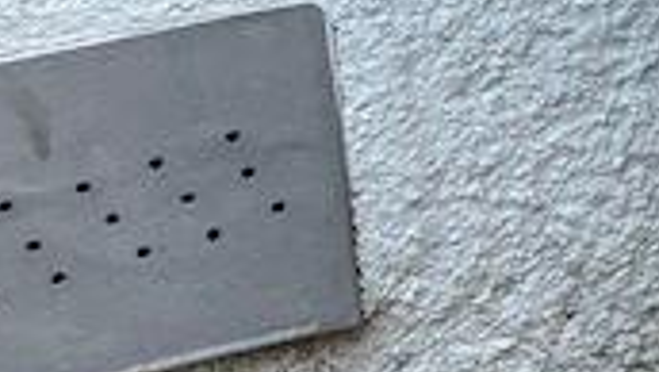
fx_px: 2815
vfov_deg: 7.2
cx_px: 1238
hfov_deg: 12.1
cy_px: -416
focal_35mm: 161
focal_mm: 5.96
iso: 80
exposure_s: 1/122
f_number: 1.6
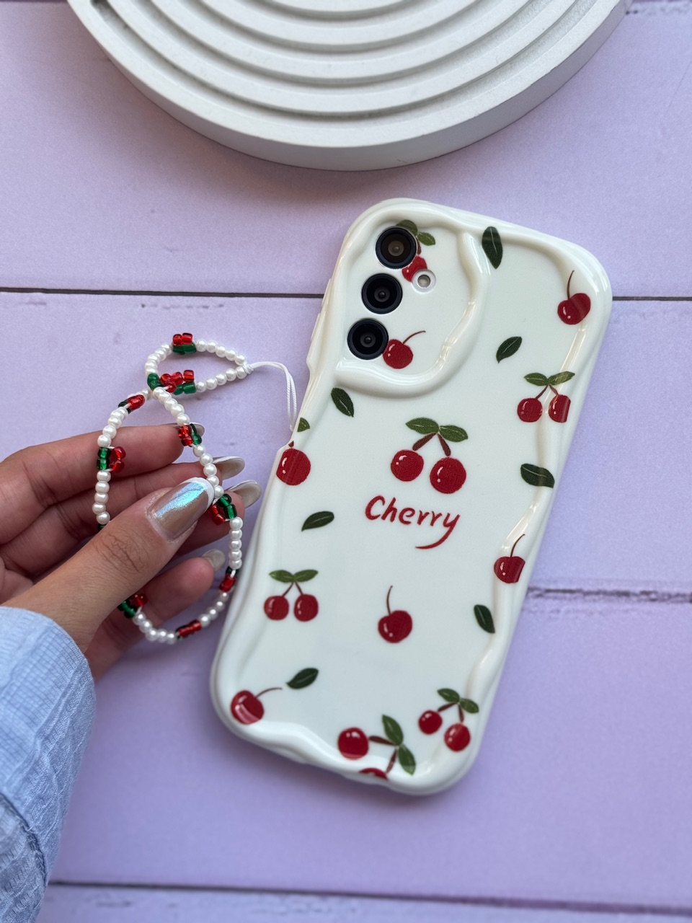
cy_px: 462
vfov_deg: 39.7
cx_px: 346
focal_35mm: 48
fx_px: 1279
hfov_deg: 30.3
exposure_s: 1/700
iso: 64
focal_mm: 6.76
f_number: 1.78
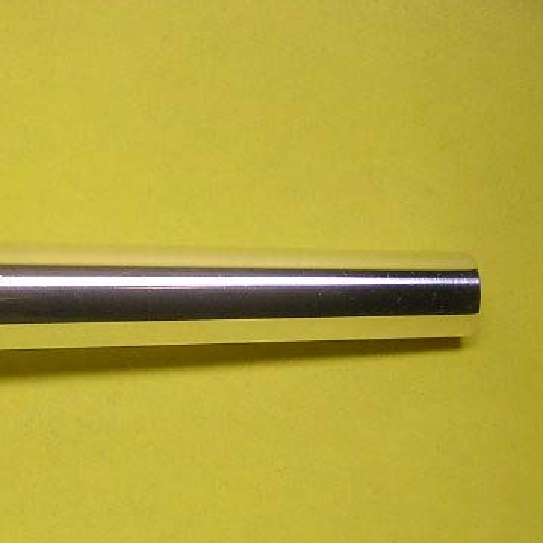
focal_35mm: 74
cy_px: 250
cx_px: 61
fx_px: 1313
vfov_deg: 23.4
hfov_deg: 22.8
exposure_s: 1/117
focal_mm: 6.1
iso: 100
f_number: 2.9
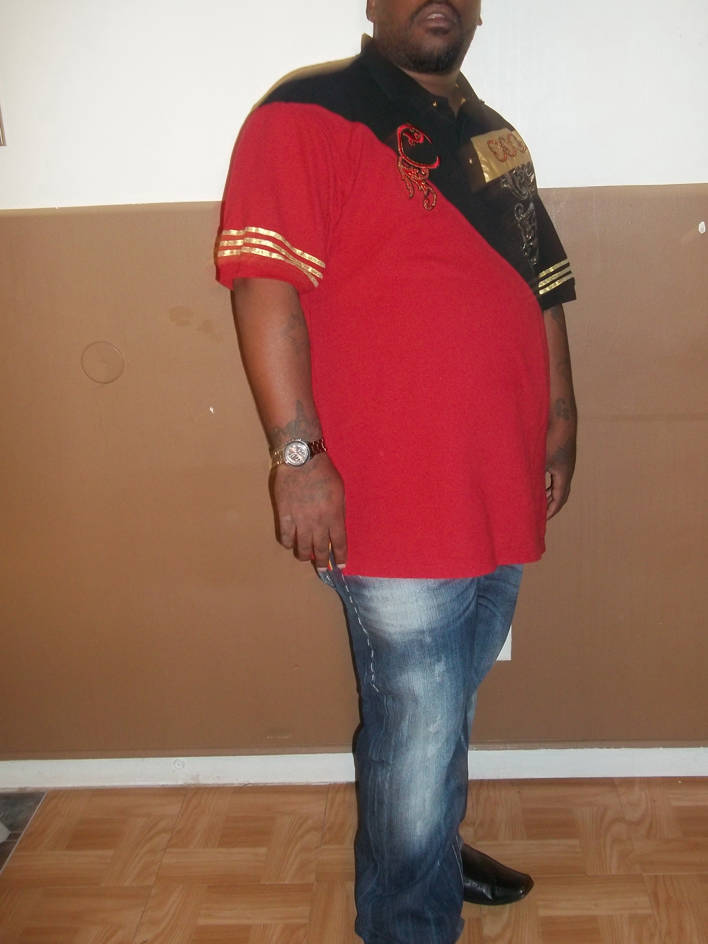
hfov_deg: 38.6
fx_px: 1009
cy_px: 414
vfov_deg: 50.0
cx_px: 390
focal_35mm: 37
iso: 160
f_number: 2.9
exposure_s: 1/30
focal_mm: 5.7
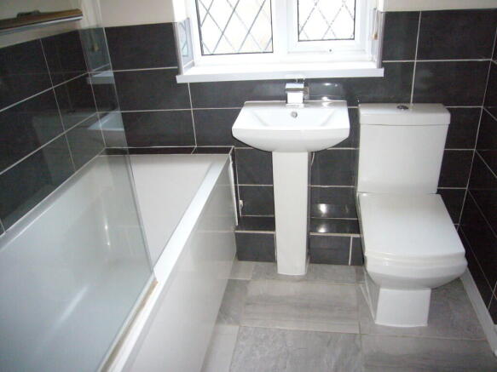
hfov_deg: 63.5
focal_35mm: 28
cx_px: 248
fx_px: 402
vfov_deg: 49.7
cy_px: 186
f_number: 2.8
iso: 400
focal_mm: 4.6
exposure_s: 1/30
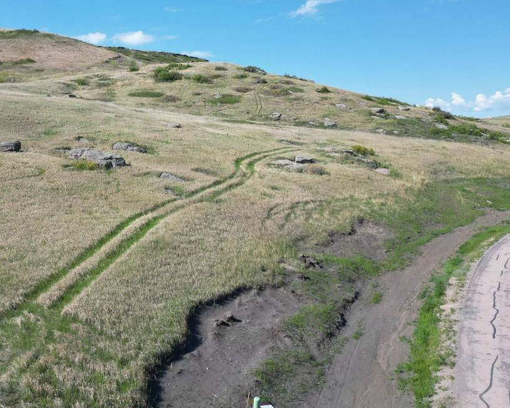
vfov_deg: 39.5
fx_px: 558
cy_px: 125
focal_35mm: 37
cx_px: 200
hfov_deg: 48.7
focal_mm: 6.72
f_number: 1.7
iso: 110
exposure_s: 1/2500
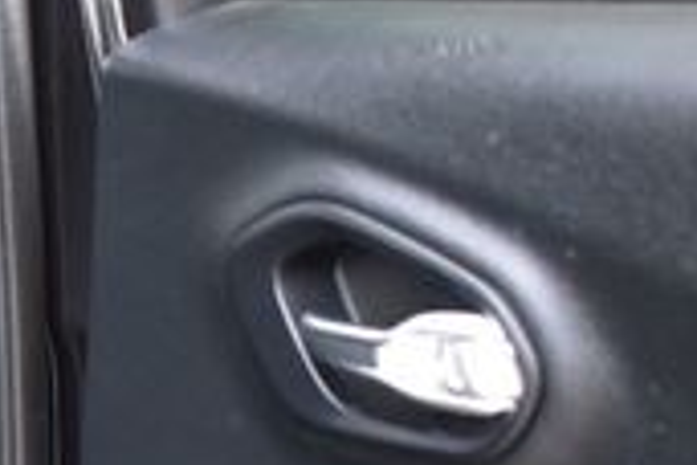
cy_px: 408
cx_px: -334
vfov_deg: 13.4
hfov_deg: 18.1
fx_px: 1955
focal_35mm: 101
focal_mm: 18
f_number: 4
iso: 1600
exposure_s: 1/15
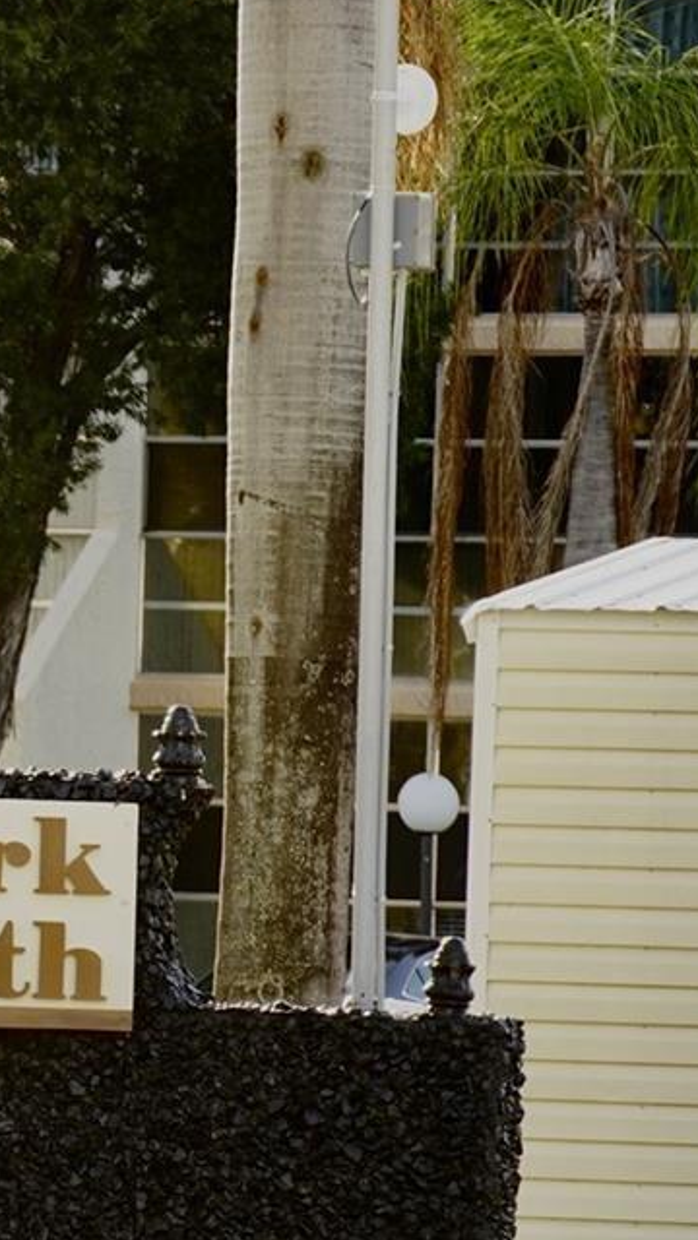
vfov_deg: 5.3
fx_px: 13303
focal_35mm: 404
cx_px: -675
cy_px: 636
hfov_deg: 3.0
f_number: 5.6
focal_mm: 103
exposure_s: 1/160
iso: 250
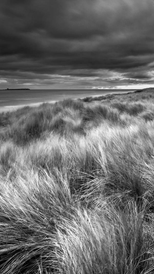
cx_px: 188
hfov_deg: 32.6
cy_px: 136
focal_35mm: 29
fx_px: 210
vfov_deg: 66.1
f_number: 18
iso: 100
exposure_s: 5
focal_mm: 12
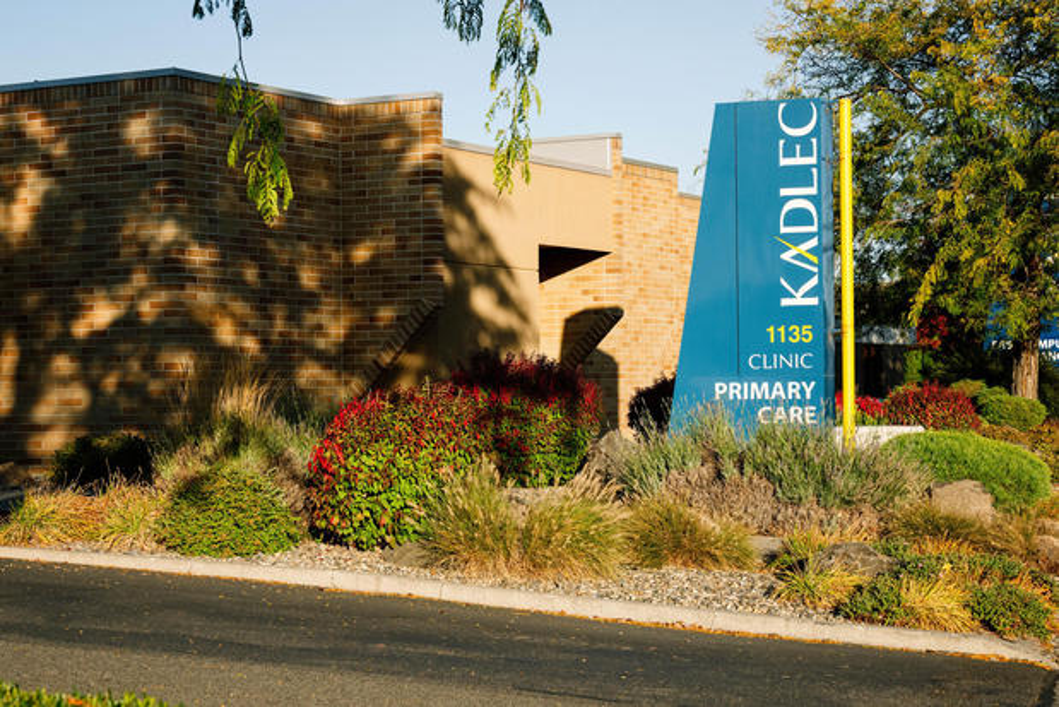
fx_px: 2148
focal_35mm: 73
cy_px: 354
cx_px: 530
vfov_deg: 18.7
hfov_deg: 27.7
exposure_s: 1/2500
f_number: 7.1
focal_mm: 73
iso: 640
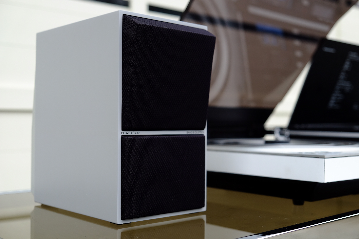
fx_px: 489
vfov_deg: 27.5
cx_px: 180
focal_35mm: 49
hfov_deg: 40.3
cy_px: 120
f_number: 3.6
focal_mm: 32.9
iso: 200
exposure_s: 1/60
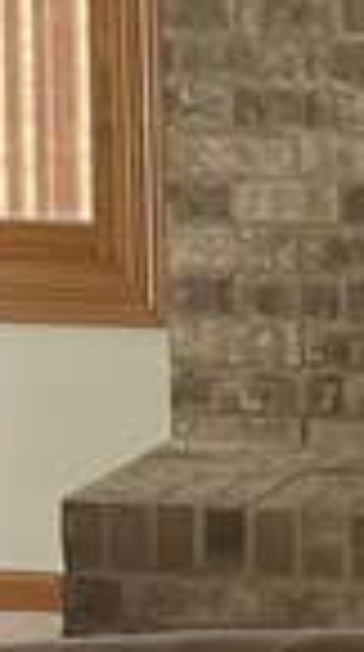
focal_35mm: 282
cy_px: 184
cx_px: 876
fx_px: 4864
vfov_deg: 7.7
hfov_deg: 4.2
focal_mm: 4.25
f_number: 1.8
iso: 50
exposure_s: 1/122
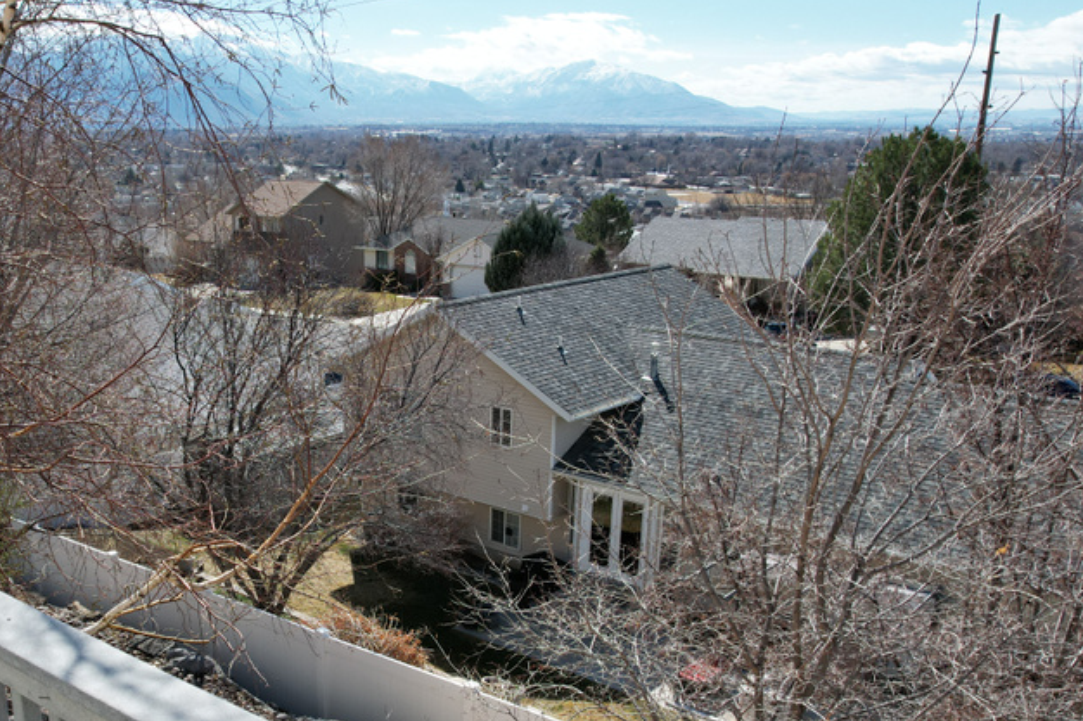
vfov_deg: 36.3
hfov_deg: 52.0
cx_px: 349
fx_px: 1083
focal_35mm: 36
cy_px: 501
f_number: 2.8
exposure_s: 1/2000
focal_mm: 8.38
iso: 200
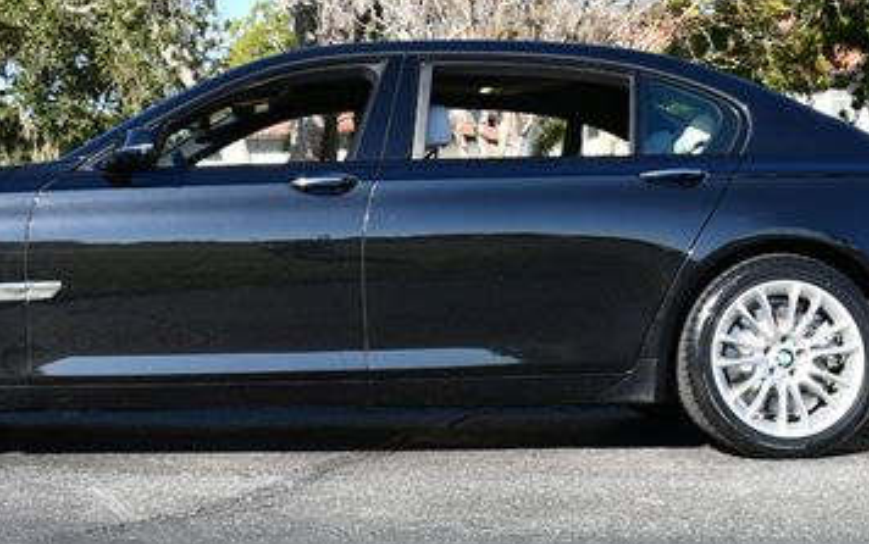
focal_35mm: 66
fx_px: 1564
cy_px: 29
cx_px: 347
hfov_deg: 31.0
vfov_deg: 19.3
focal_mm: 18
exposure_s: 1/250
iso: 200
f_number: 8
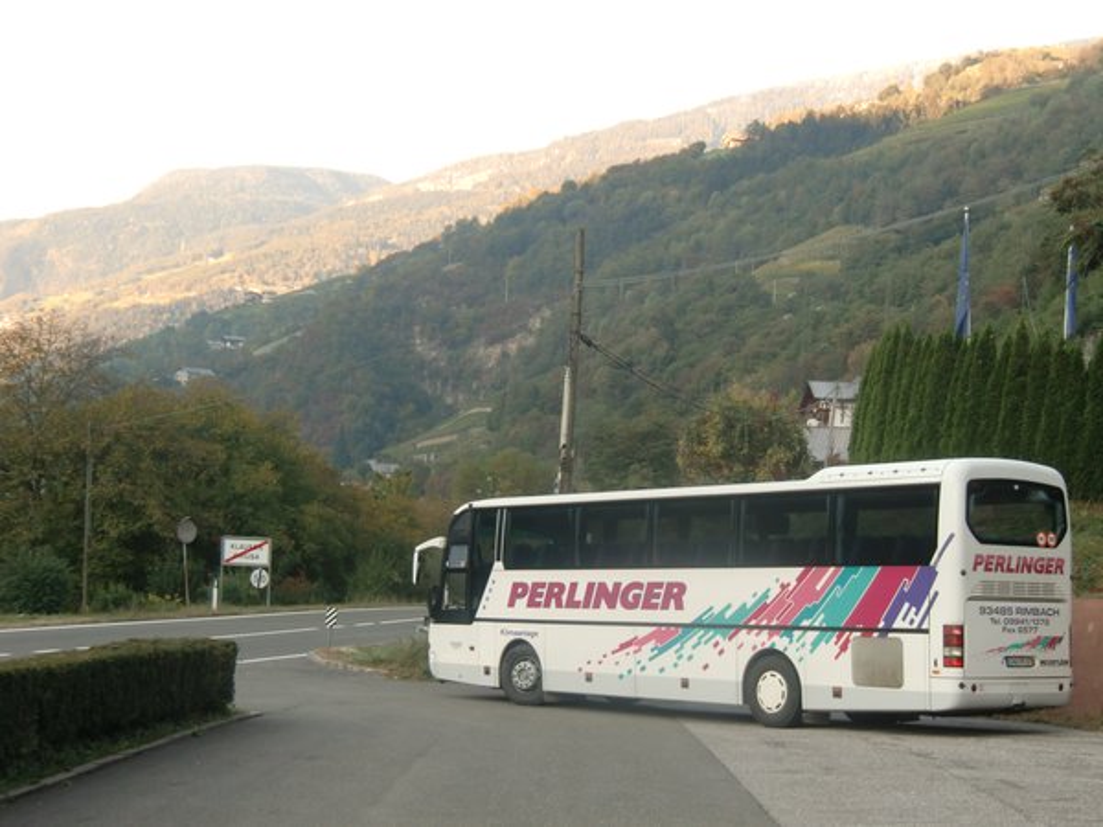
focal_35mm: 55
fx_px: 1753
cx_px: 552
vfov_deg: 26.6
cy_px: 414
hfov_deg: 34.9
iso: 80
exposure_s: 1/60
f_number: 4.2
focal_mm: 9.8
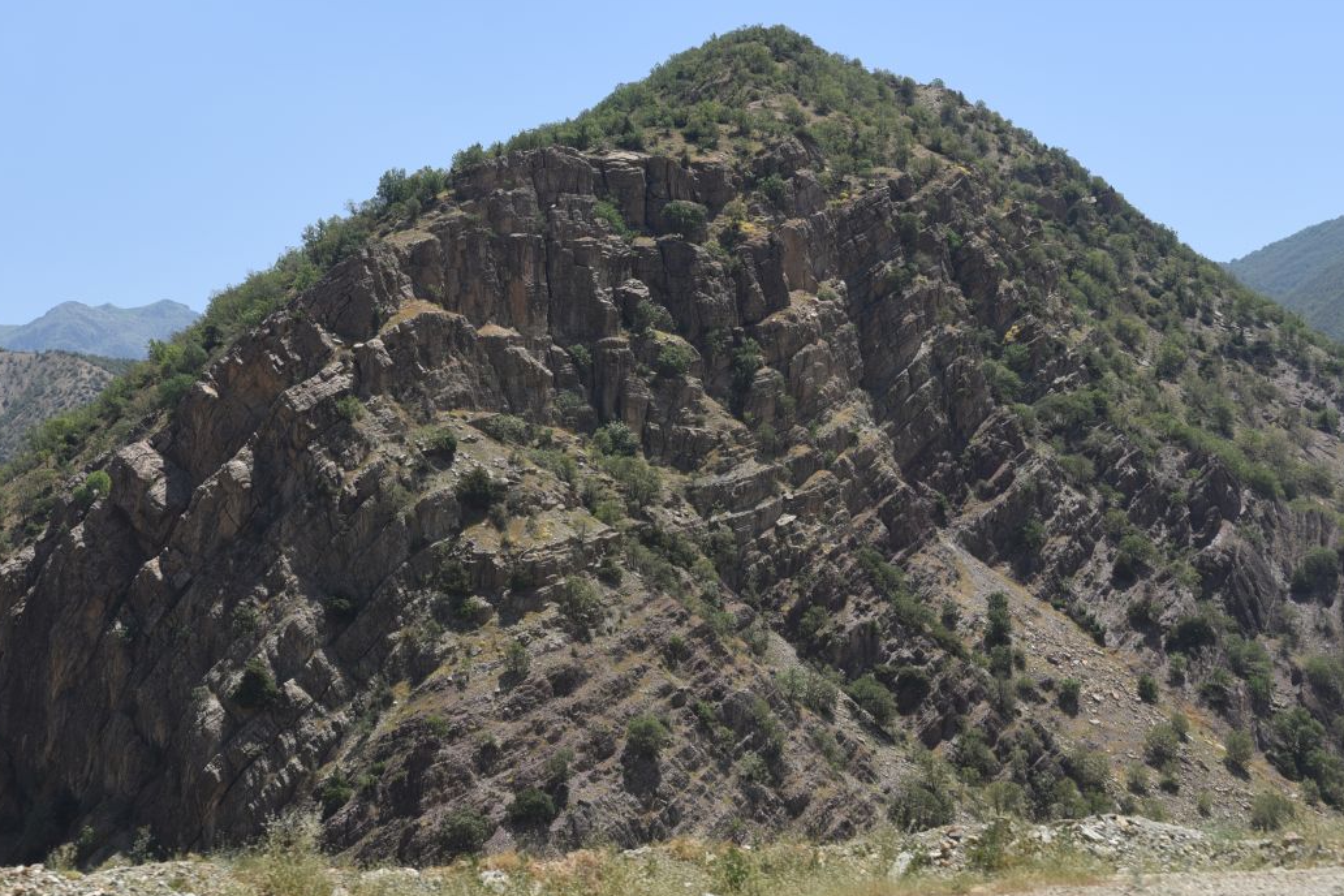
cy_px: 430
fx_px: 2352
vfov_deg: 21.6
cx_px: 705
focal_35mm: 63
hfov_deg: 31.9
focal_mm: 50
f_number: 6.3
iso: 100
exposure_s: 1/500
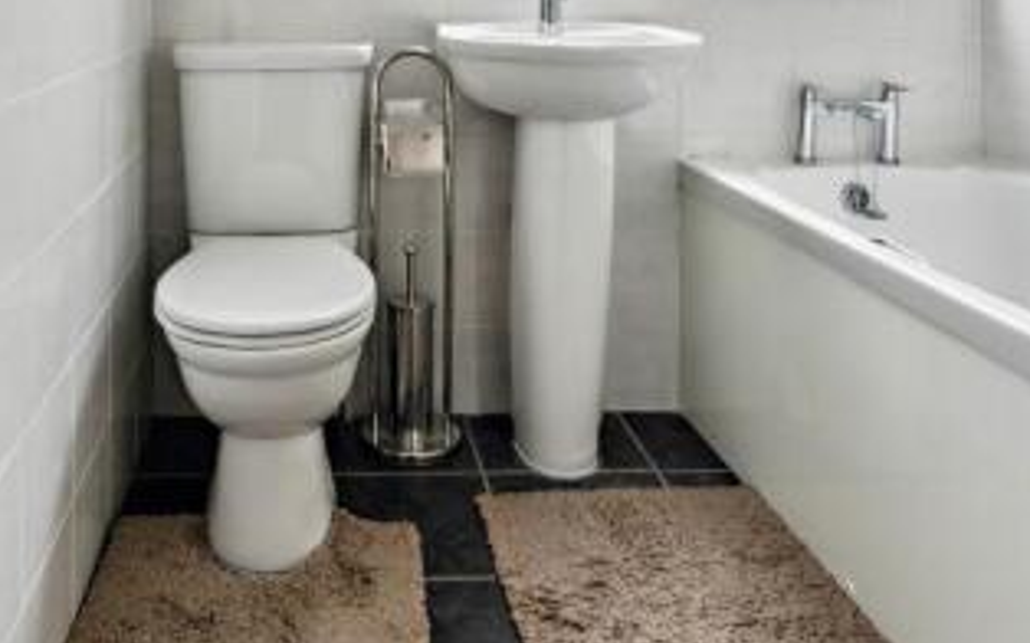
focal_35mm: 34
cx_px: 407
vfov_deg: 34.0
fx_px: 954
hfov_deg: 56.2
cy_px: 2
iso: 640
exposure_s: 1/15
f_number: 8
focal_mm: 16
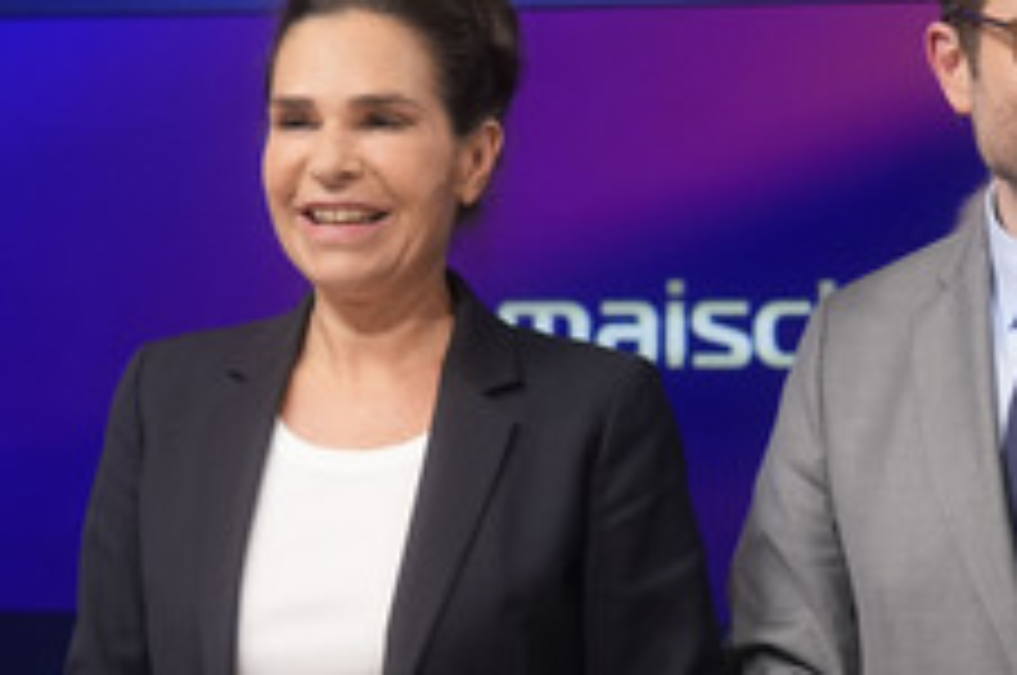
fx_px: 2539
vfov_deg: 15.1
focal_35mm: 90
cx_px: 799
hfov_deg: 22.4
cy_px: 450
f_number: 2.2
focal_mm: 30
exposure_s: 1/200
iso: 640
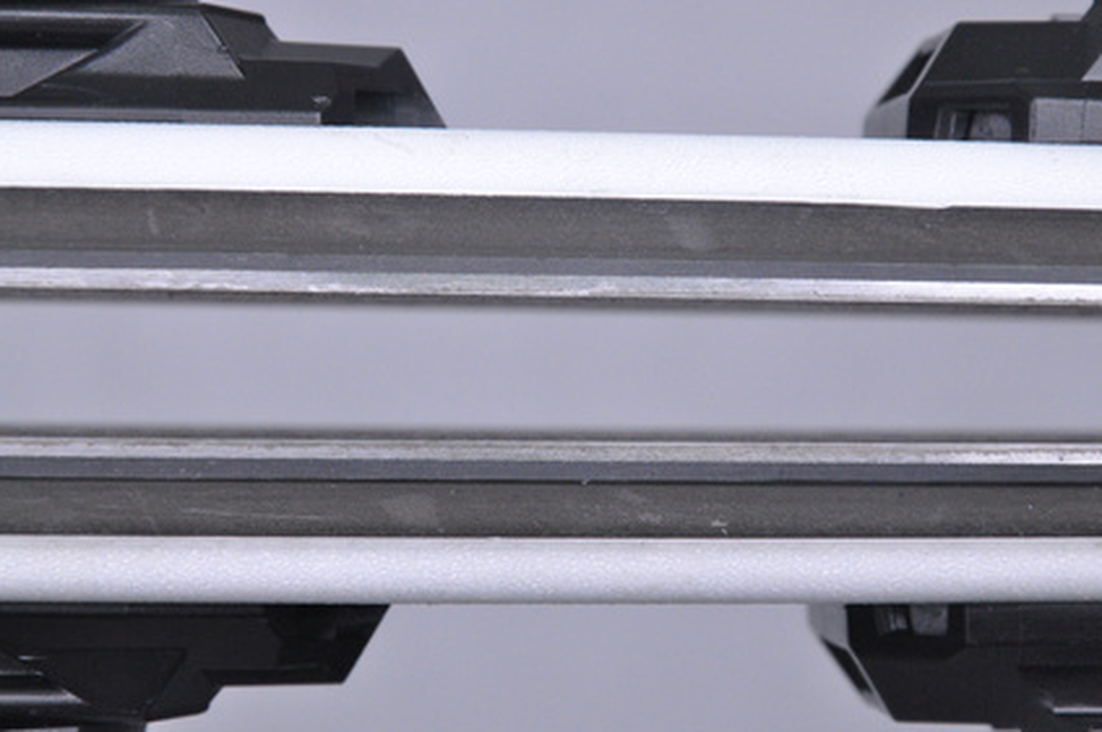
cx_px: 584
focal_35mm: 168
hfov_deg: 12.3
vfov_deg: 8.2
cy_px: 358
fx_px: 5122
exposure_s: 1/125
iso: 3200
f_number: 9.5
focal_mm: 105
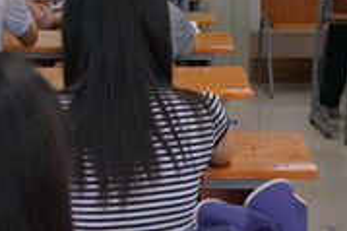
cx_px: 124
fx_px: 1373
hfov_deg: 14.4
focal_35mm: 143
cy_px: -121
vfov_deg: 9.3
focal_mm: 31
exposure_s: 1/160
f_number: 5
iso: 2500
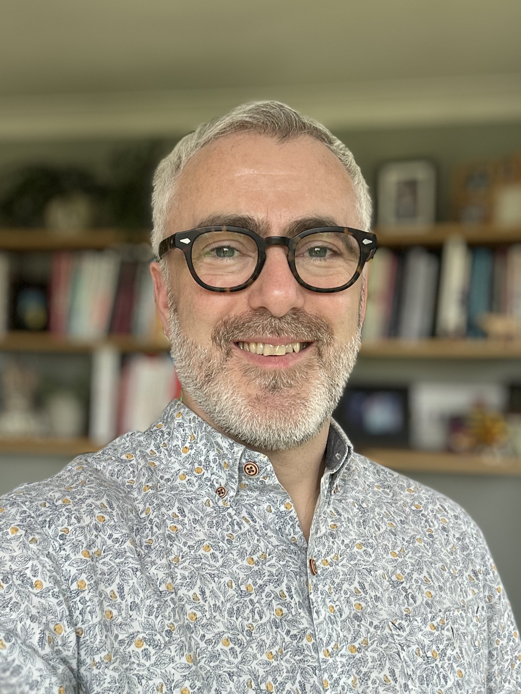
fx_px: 682
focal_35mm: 34
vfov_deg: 53.9
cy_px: 331
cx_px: 243
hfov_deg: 41.8
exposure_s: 1/60
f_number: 1.9
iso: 125
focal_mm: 2.69
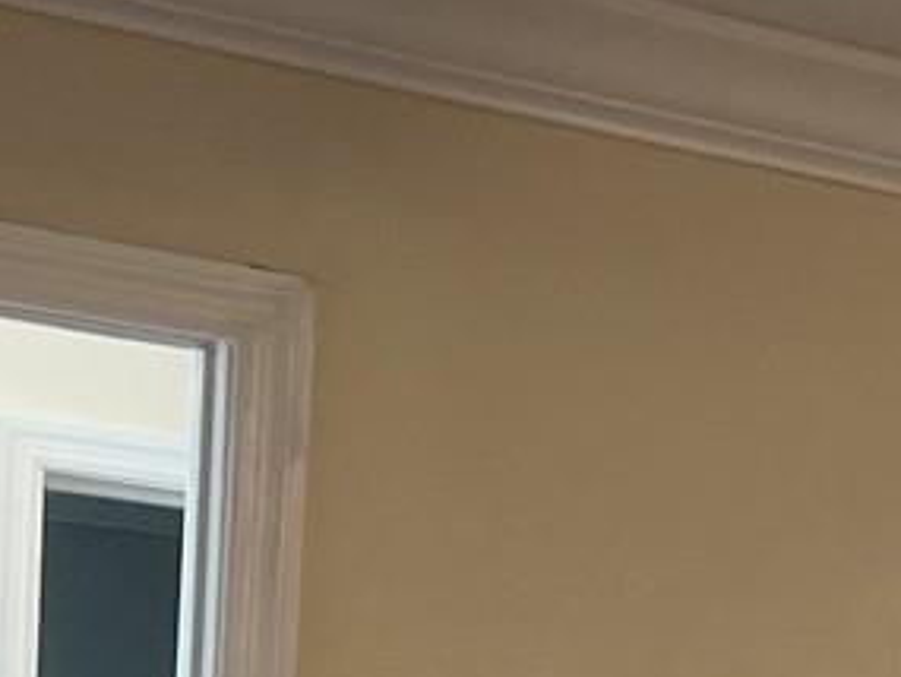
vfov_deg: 9.6
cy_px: 1231
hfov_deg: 11.8
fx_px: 3802
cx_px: 1919
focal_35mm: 146
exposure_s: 1/60
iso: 64
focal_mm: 5.7
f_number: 1.5
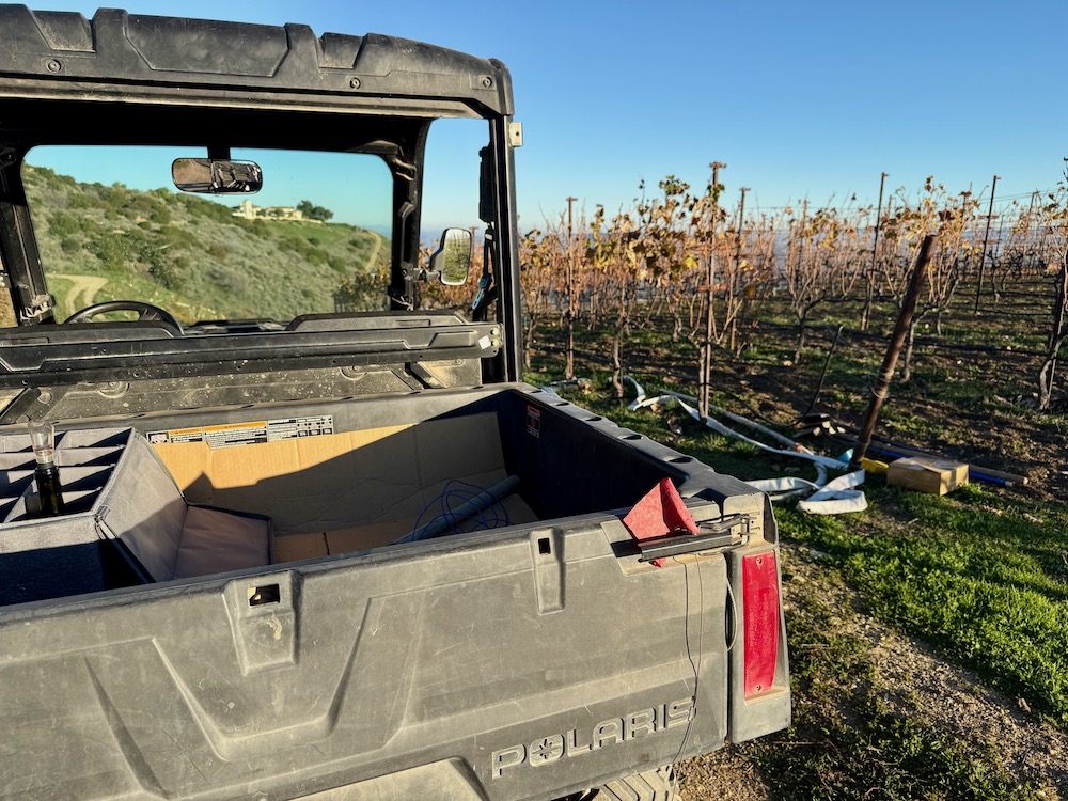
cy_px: 400
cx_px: 534
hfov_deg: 71.6
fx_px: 740
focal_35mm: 24
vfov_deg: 56.8
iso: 80
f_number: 1.78
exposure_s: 1/2232
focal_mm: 6.76
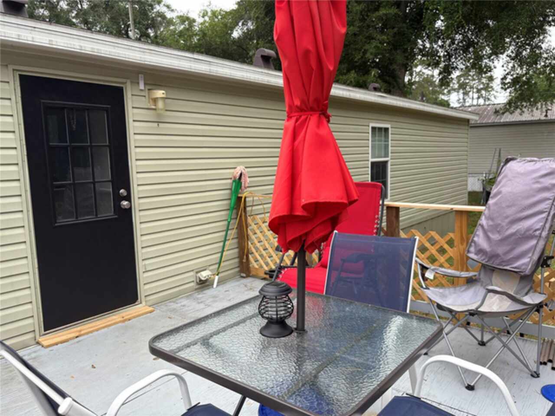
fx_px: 417
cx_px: 278
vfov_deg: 53.1
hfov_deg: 67.3
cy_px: 208
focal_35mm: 26
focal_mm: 5.96
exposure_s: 1/694
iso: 50
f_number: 1.6
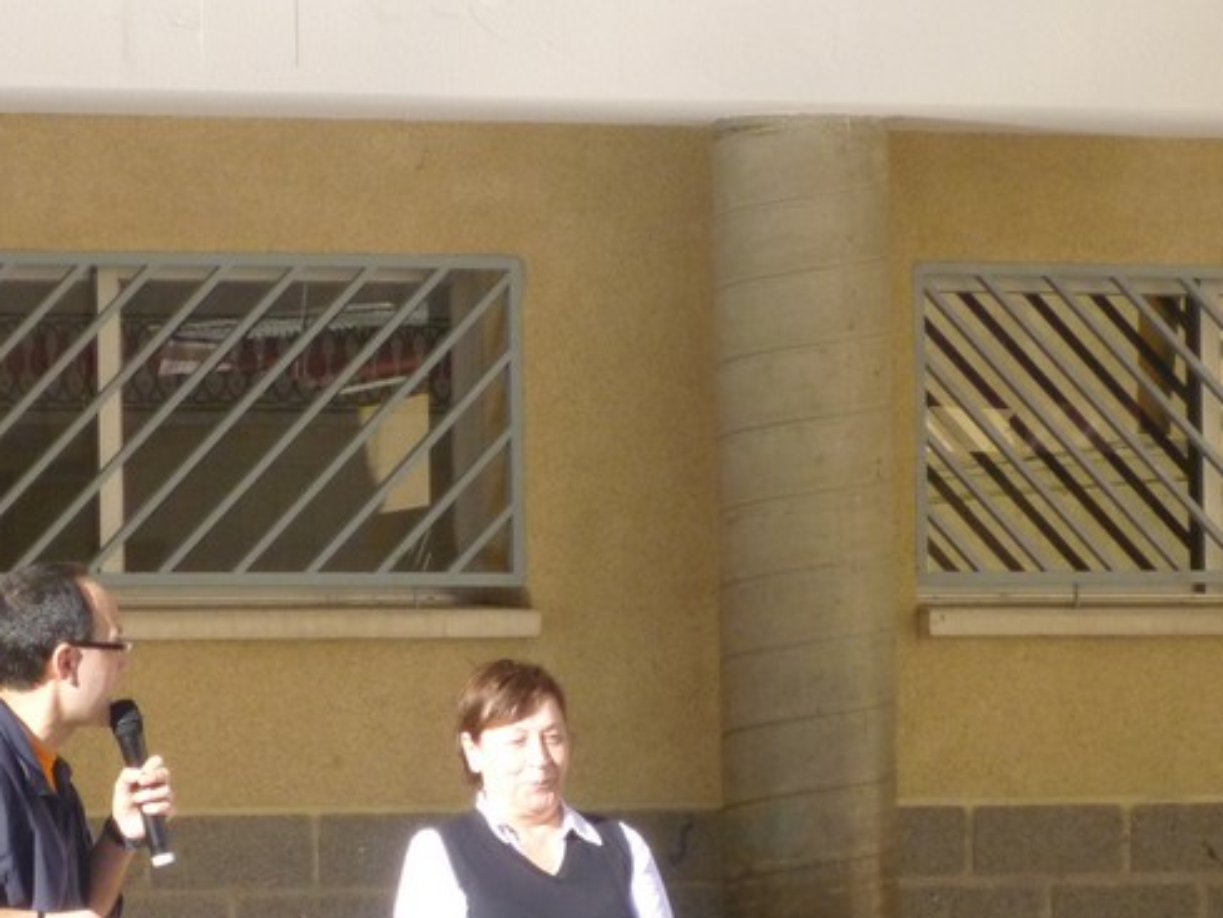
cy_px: 635
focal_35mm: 304
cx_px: 378
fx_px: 10740
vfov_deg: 4.9
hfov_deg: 6.5
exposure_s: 1/250
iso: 250
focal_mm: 26
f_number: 5.9
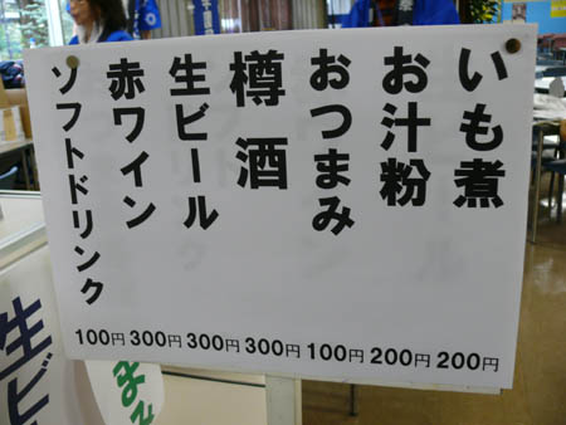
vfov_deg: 40.7
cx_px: 283
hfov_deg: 52.6
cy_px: 212
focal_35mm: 35
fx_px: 573
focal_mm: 7.4
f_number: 2.8
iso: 125
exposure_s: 1/30
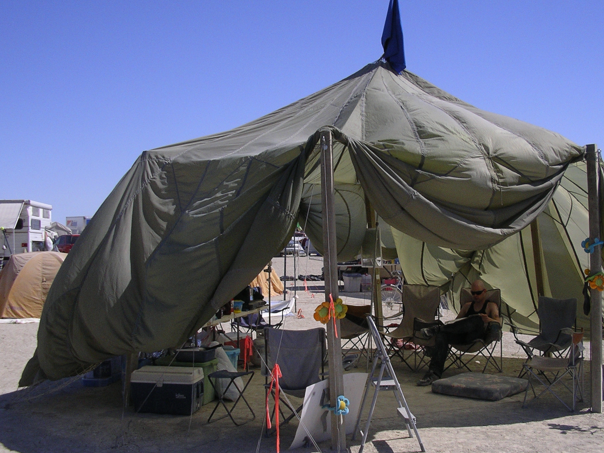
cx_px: 322
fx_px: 750
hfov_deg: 43.8
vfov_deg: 33.6
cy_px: 230
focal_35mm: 43
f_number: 4.1
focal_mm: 5.8
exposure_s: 1/1600
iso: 100
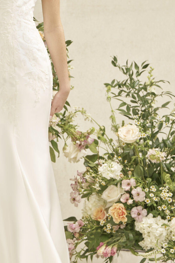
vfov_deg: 10.4
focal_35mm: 197
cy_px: 99
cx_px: 9
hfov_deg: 6.9
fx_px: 1437
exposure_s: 1/125
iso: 400
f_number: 5
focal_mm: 95
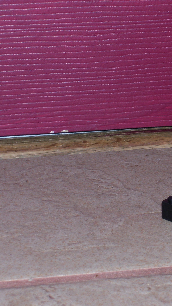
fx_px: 1313
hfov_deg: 7.4
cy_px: 153
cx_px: 203
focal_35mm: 162
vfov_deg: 13.3
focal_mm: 18
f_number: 4.6
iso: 80
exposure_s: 1/90
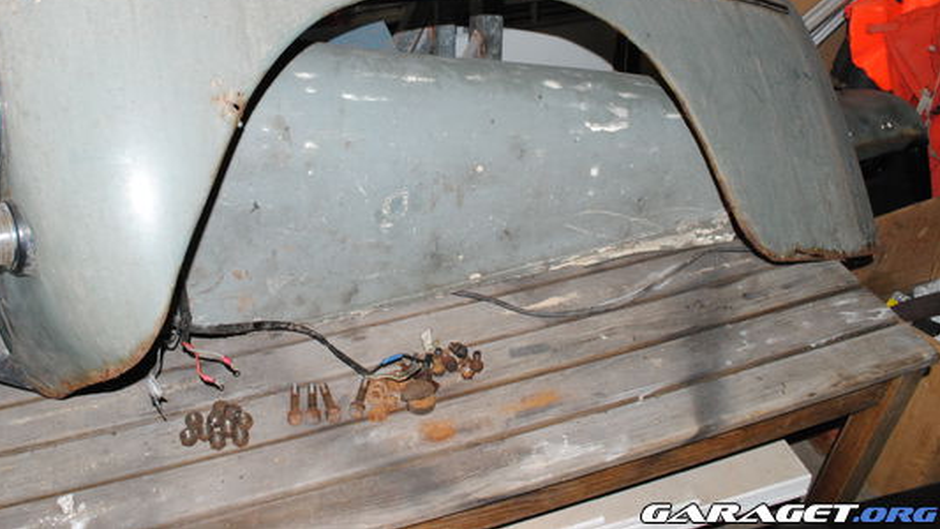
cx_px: 379
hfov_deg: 57.6
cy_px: 153
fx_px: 848
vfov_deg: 34.2
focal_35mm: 34
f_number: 9
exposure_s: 1/40
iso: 800
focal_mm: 18
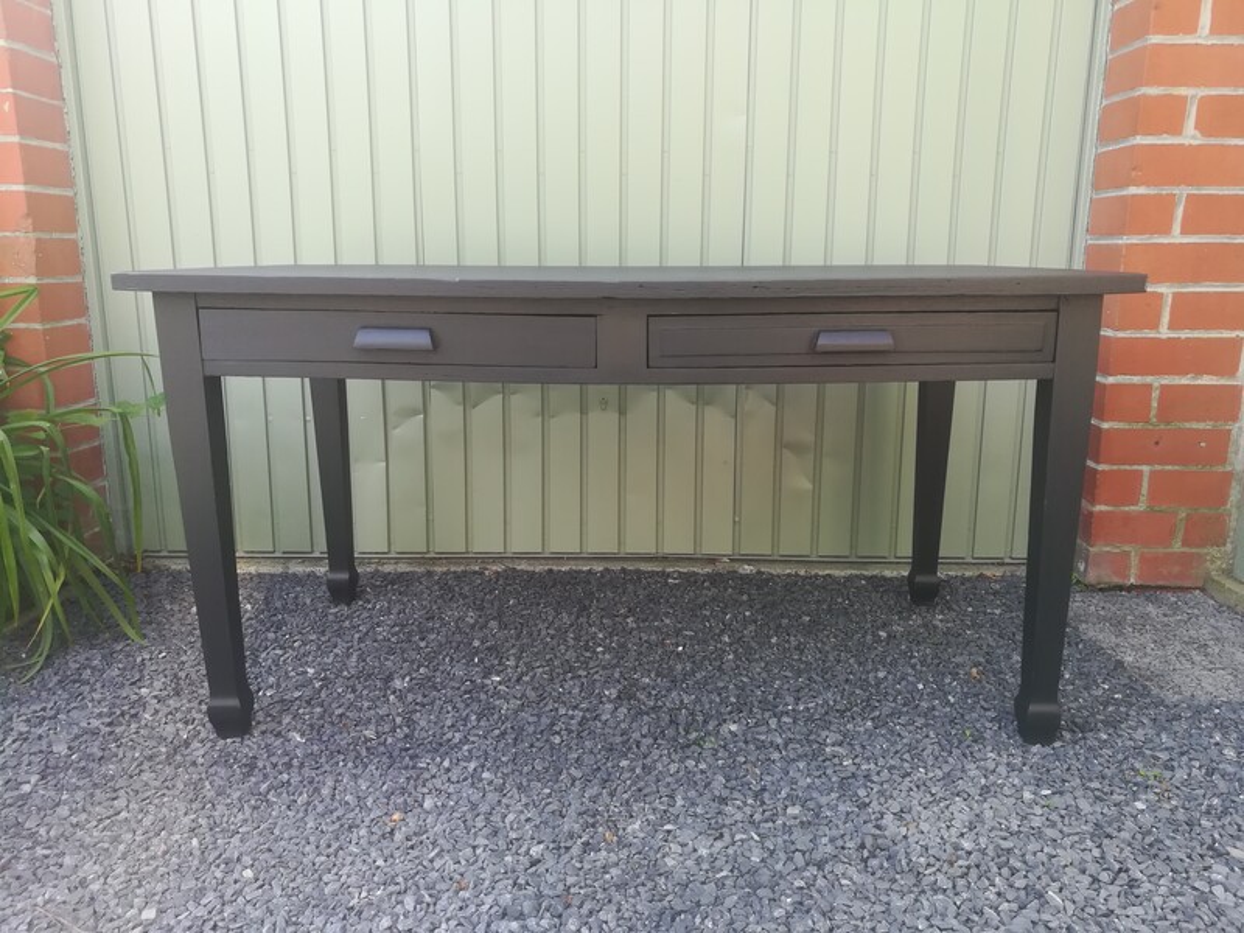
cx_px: 622
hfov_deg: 67.3
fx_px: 934
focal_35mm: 26
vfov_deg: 53.1
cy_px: 466
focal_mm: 3.83
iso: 80
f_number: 2.2
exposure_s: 1/100
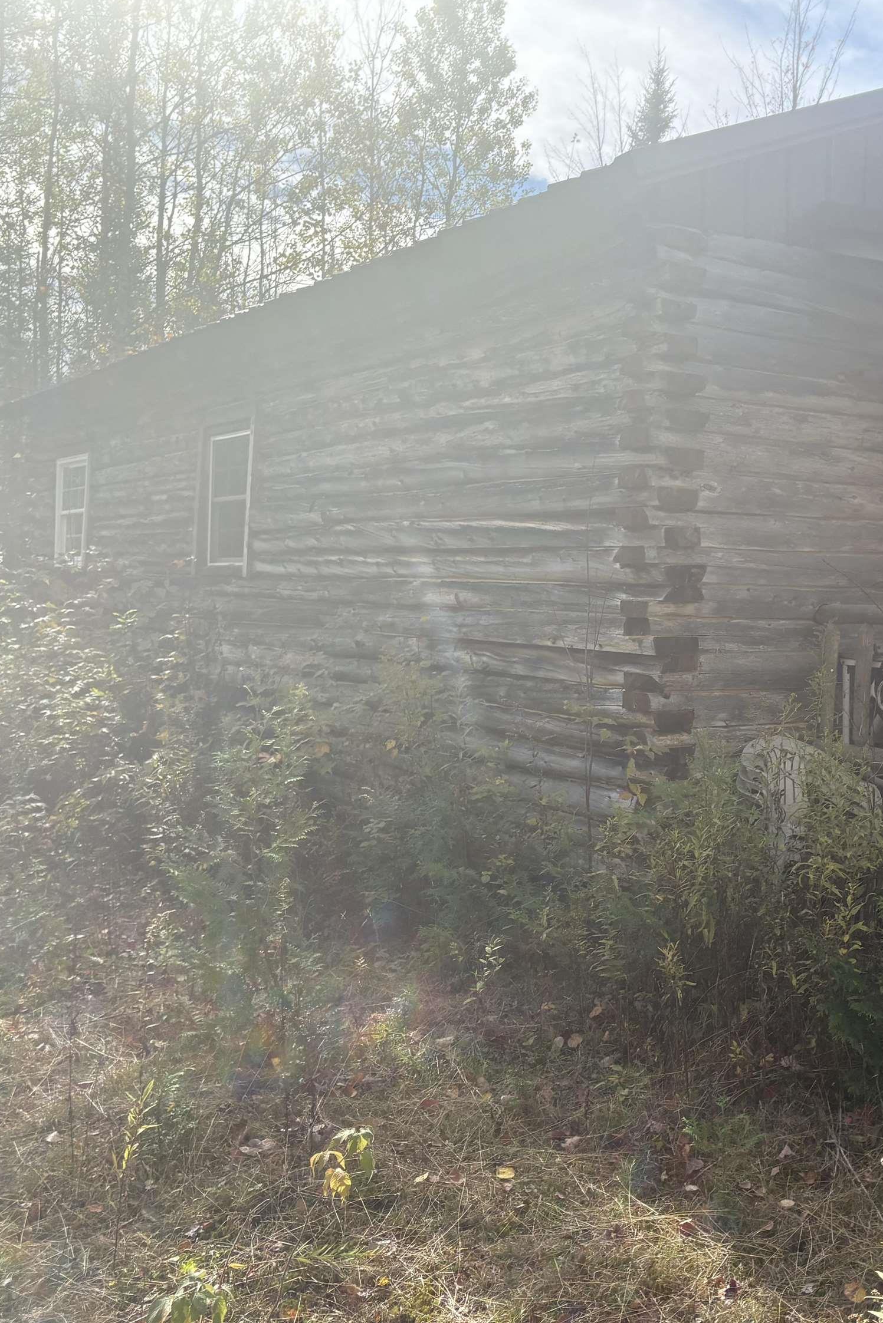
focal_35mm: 37
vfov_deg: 51.9
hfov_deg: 35.3
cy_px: 654
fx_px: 1361
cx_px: 646
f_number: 1.6
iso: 64
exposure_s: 1/2865
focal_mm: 5.96
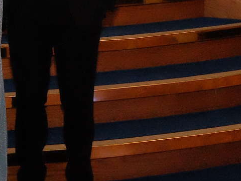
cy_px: -48
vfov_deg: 14.1
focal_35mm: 101
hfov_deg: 17.5
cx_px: -116
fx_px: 703
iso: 6400
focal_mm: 18.8
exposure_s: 1/125
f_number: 4.5
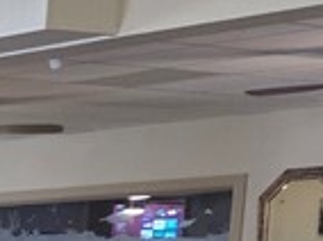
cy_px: 527
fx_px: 1546
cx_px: -696
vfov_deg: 8.3
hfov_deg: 9.2
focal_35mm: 166
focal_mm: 5.4
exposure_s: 1/120
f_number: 1.8
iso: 1000
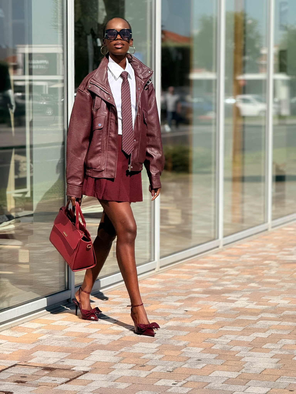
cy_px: 197
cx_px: 148
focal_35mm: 120
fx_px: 1368
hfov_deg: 12.3
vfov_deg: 16.4
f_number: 2.8
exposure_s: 1/2024
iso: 50
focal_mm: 15.66
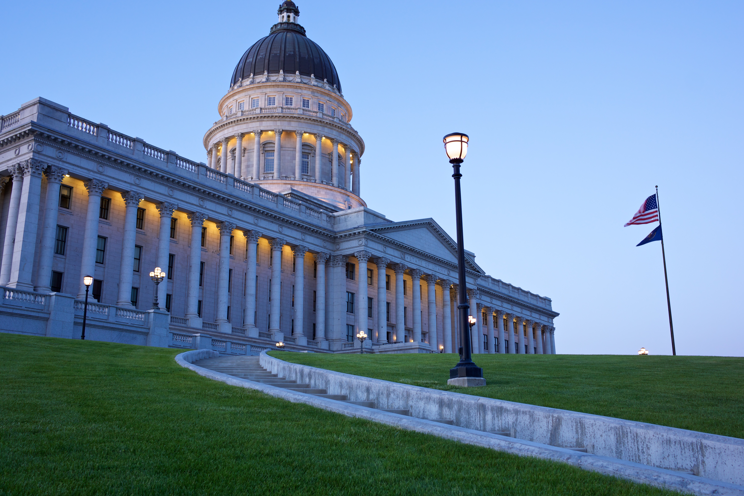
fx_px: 765
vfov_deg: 35.9
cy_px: 244
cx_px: 368
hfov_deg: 51.9
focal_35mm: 37
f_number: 5.6
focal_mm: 24
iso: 100
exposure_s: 1/6
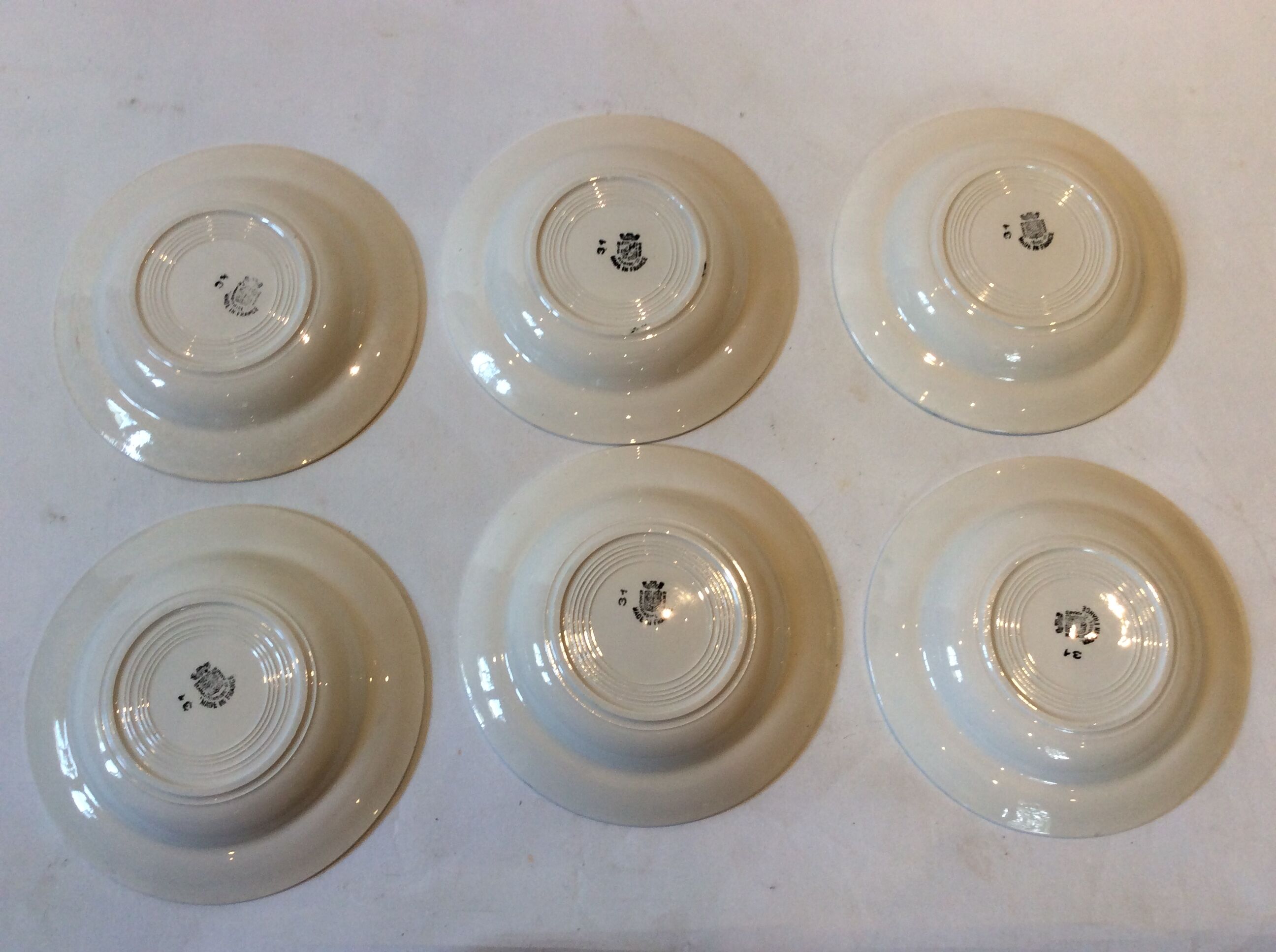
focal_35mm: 32
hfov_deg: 56.9
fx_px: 1178
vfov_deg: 44.1
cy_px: 476
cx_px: 638
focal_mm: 3.3
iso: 50
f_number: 2.4
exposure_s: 1/25
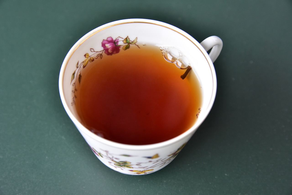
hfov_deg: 27.0
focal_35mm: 75
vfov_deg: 18.2
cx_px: 146
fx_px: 608
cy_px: 98
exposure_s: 1/100
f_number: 5.6
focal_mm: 50
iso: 1000
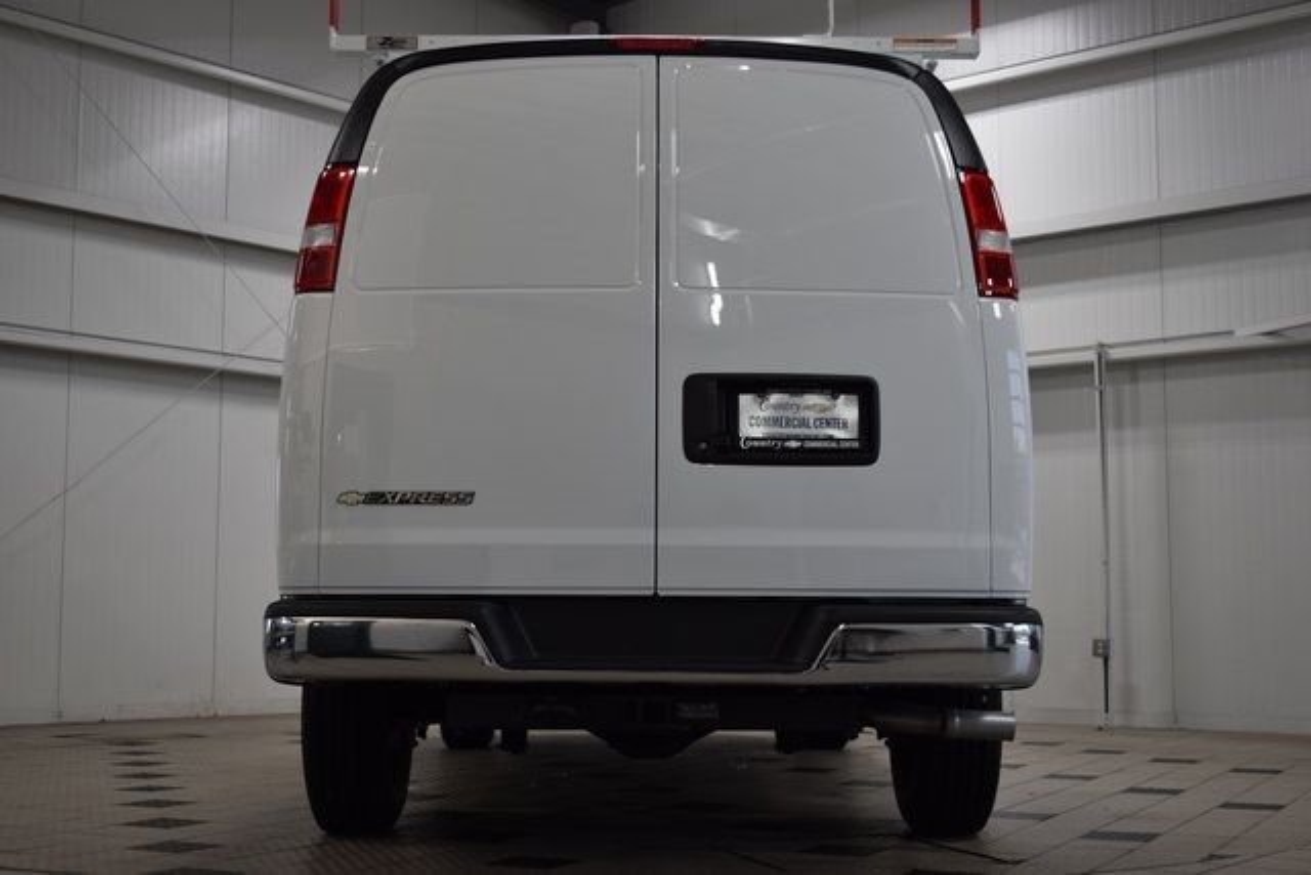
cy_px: 438
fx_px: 1748
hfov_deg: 41.1
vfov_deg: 28.1
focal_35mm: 48
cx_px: 656
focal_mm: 32
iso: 450
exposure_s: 1/60
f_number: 4.8
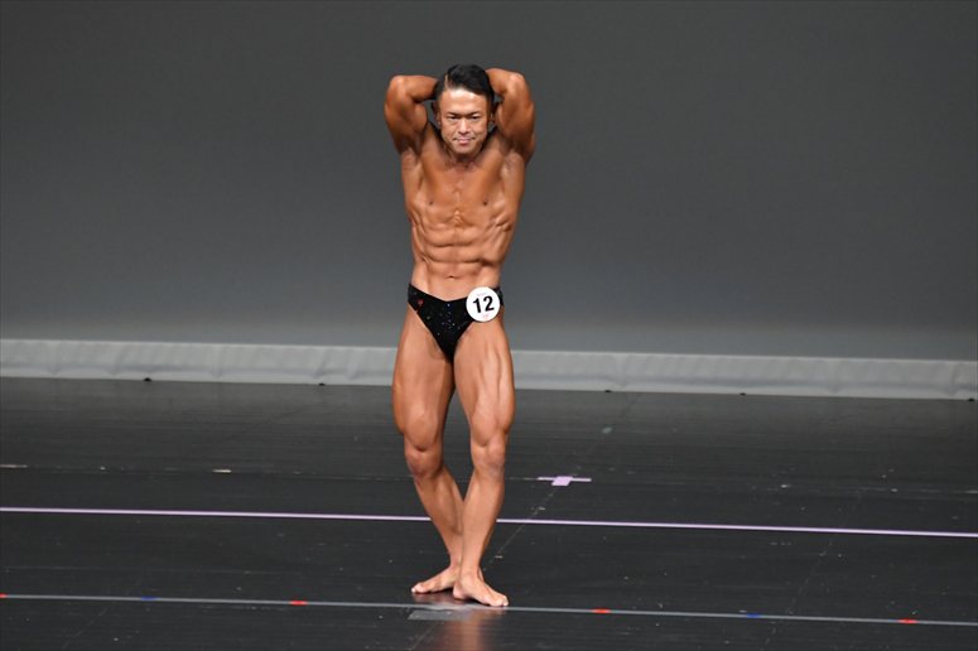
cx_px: 489
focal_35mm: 375
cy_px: 326
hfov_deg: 5.5
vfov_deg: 3.7
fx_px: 10183
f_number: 5.6
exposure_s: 1/400
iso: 4000
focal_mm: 250
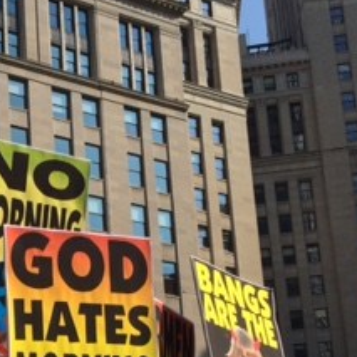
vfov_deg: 21.7
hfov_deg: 21.6
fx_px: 898
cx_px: -5
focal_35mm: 77
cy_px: 355
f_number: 2.2
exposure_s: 1/2564
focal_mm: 4.15
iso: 32
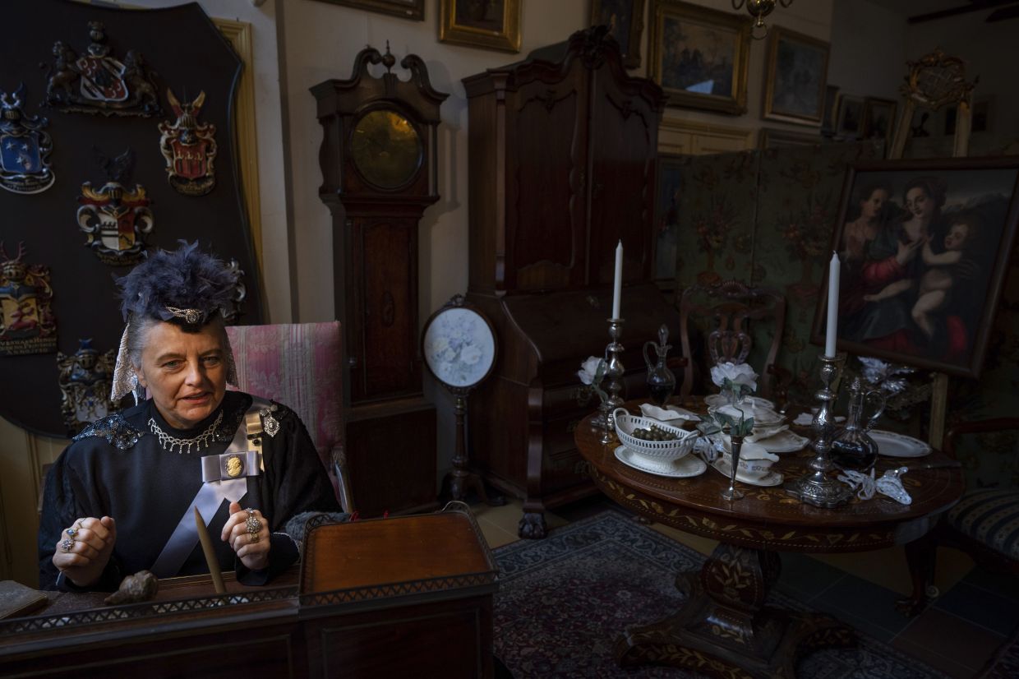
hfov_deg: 73.8
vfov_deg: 53.1
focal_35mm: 24
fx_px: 679
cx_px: 510
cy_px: 340
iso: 500
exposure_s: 1/400
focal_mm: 24
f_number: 3.5
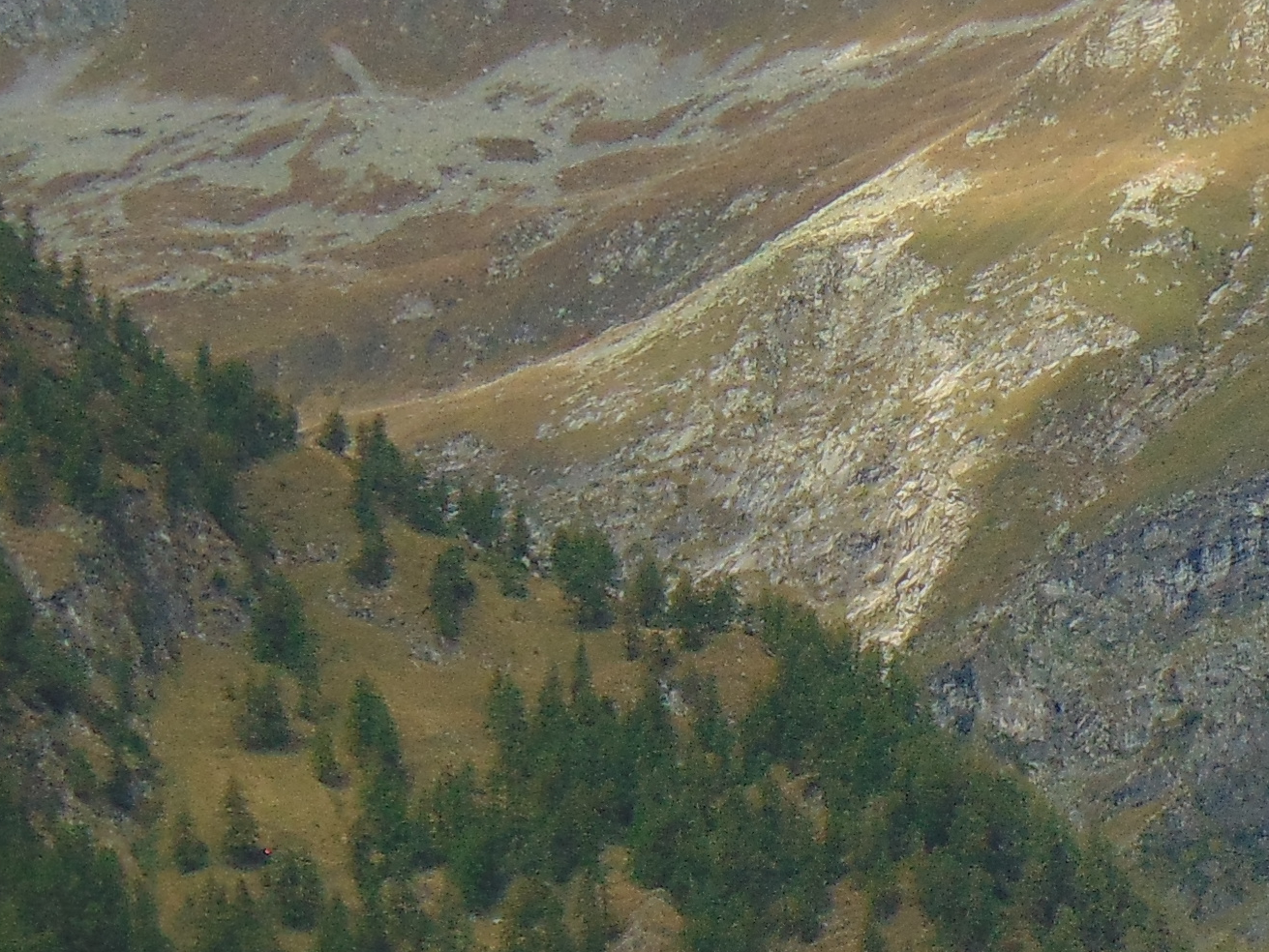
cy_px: 726
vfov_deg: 9.0
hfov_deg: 11.9
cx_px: 982
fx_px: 6050
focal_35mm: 165
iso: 80
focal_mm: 7.6
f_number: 3.3
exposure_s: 1/1000
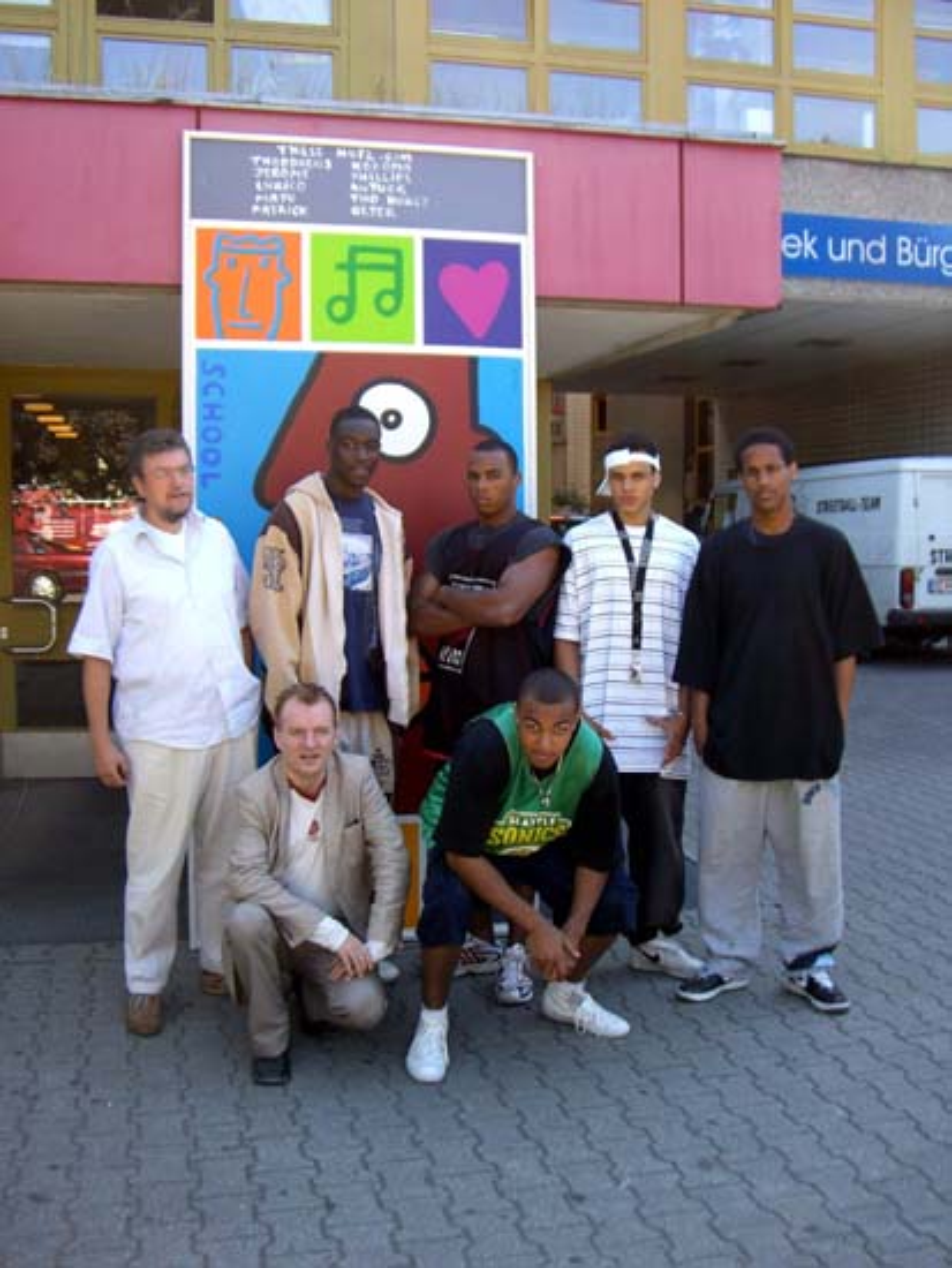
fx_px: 1392
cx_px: 476
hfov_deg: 37.7
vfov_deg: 49.0
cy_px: 634
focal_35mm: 38
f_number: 2.7
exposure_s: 1/160
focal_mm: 6.2
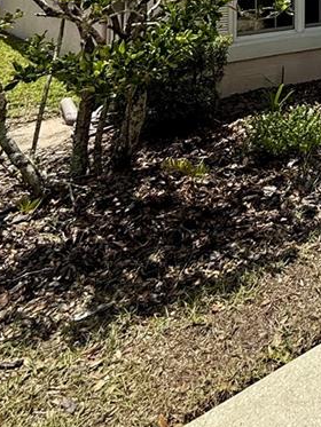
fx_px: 556
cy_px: -90
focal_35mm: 45
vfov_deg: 33.7
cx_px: 446
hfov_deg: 26.1
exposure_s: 1/1961
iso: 64
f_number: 2.2
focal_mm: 2.22
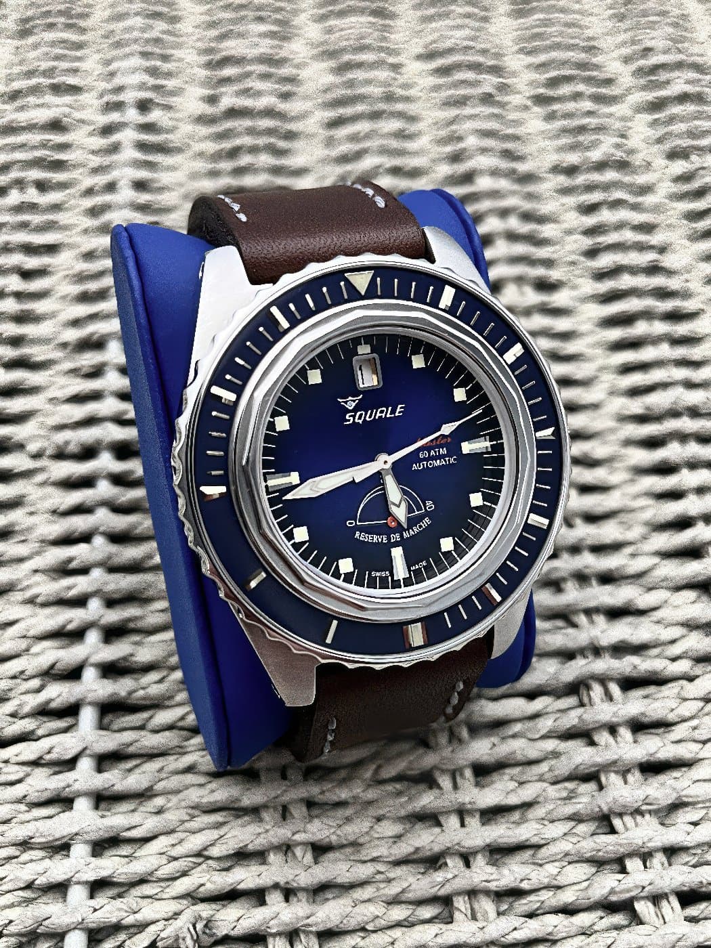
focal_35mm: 26
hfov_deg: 53.1
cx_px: 356
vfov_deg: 67.3
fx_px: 712
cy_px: 474
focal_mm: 5.1
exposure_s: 1/60
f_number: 1.6
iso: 160
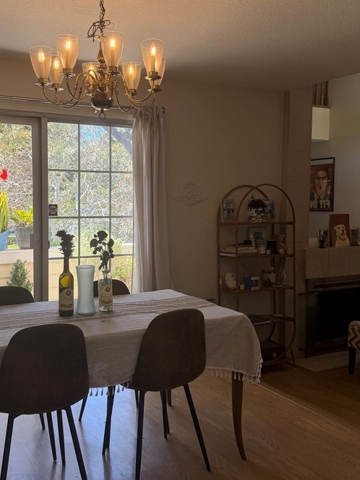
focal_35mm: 37
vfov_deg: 50.1
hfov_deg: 38.5
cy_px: 229
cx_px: 147
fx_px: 513
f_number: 1.78
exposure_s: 1/290
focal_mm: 6.76
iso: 64
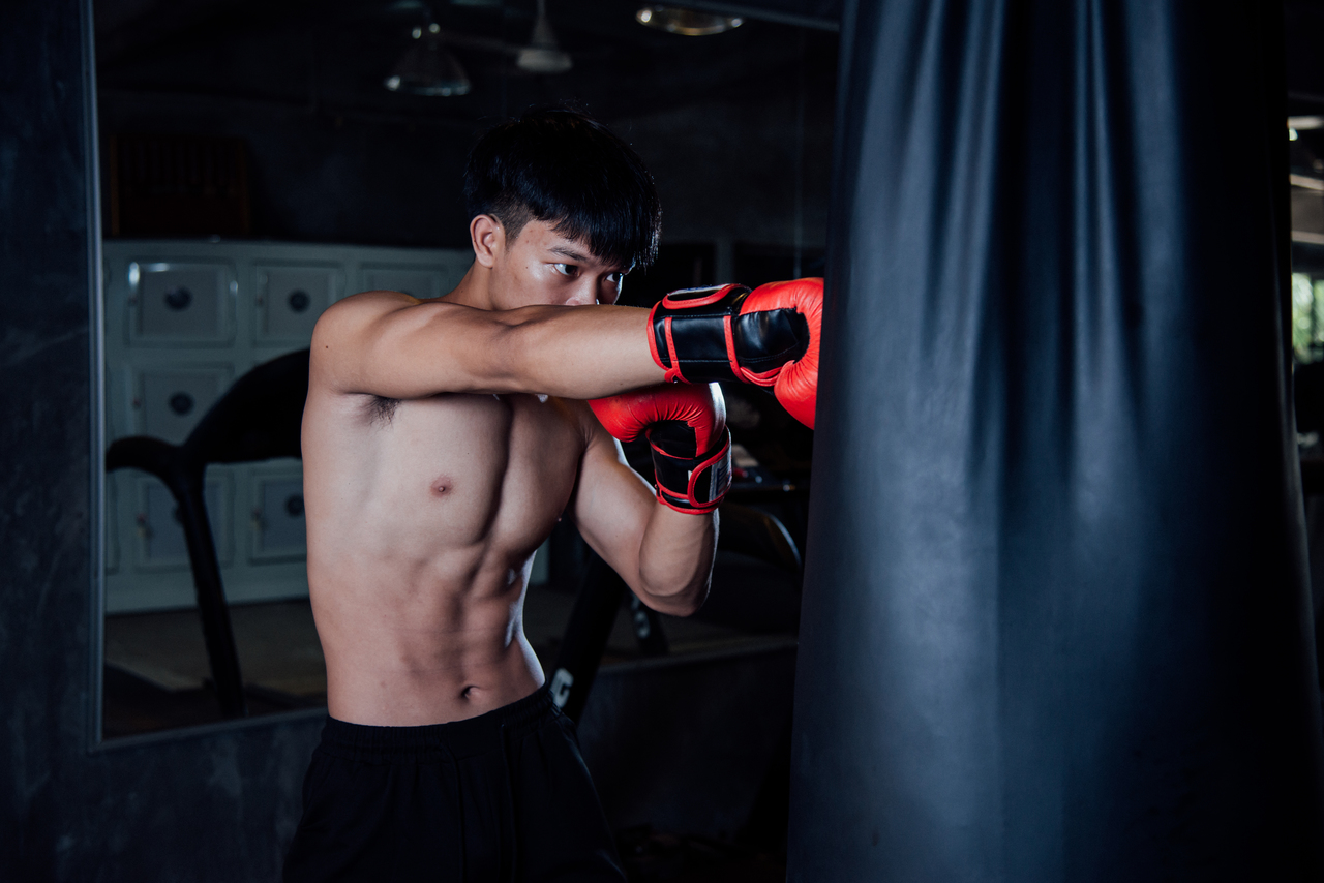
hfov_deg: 39.6
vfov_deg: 27.0
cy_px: 442
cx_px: 662
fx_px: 1839
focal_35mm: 50
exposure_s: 1/125
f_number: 4
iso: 400
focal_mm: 50
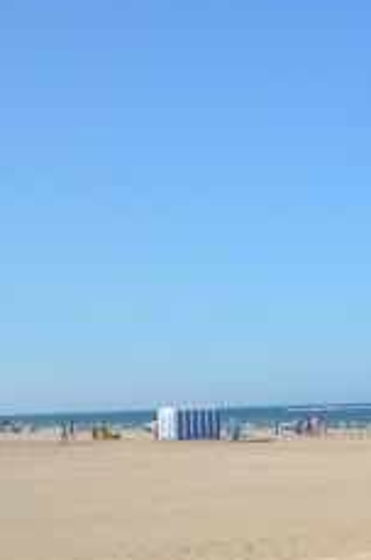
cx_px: 735
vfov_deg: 25.3
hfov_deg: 14.4
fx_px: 1225
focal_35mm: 79
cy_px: 435
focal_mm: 18
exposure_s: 1/800
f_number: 14
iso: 1000
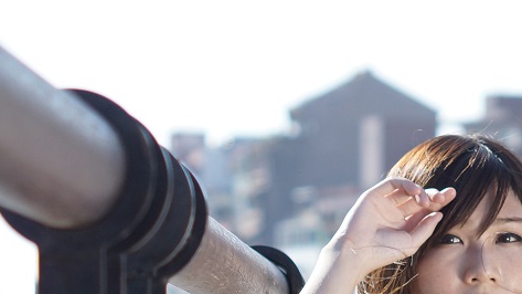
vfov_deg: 4.9
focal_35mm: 249
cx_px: 814
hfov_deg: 8.4
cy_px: 360
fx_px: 3446
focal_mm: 50
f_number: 3.2
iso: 200
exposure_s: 1/2000
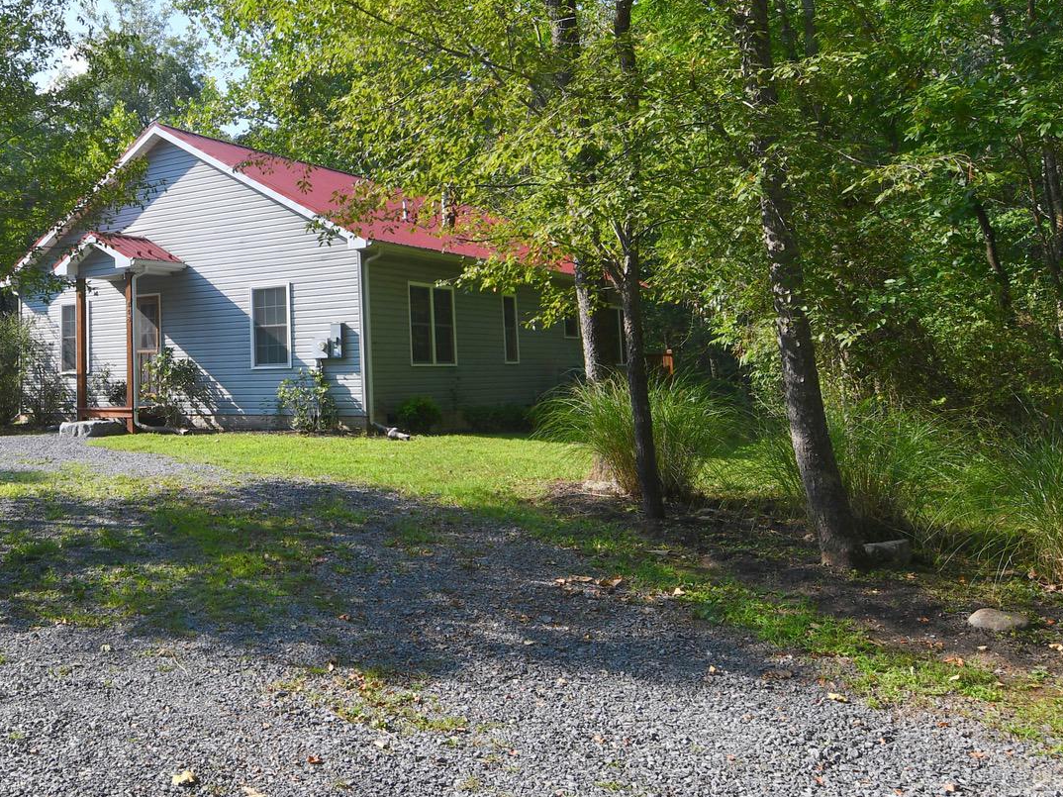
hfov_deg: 51.7
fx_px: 1013
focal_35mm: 33
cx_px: 204
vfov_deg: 42.4
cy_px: 274
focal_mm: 12
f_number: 8
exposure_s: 1/250
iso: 100
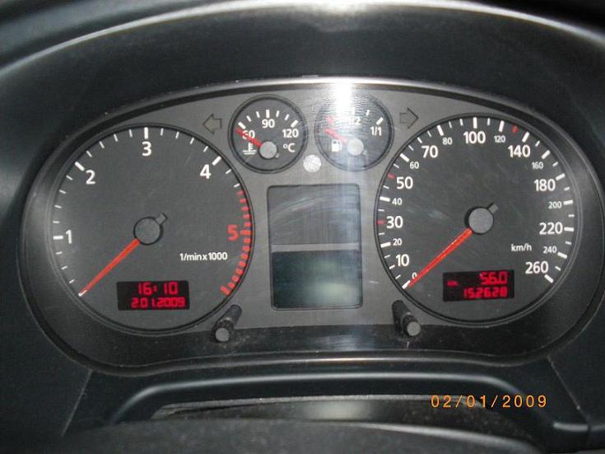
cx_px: 302
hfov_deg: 51.4
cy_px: 227
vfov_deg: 39.6
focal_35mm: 36
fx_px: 629
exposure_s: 1/50
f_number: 3.5
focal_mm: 6.3
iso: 400
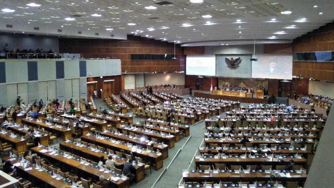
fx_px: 195
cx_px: 166
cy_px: 74
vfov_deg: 51.1
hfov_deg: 81.2
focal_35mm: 22
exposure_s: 1/33
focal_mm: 3.46
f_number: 2.2
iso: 540
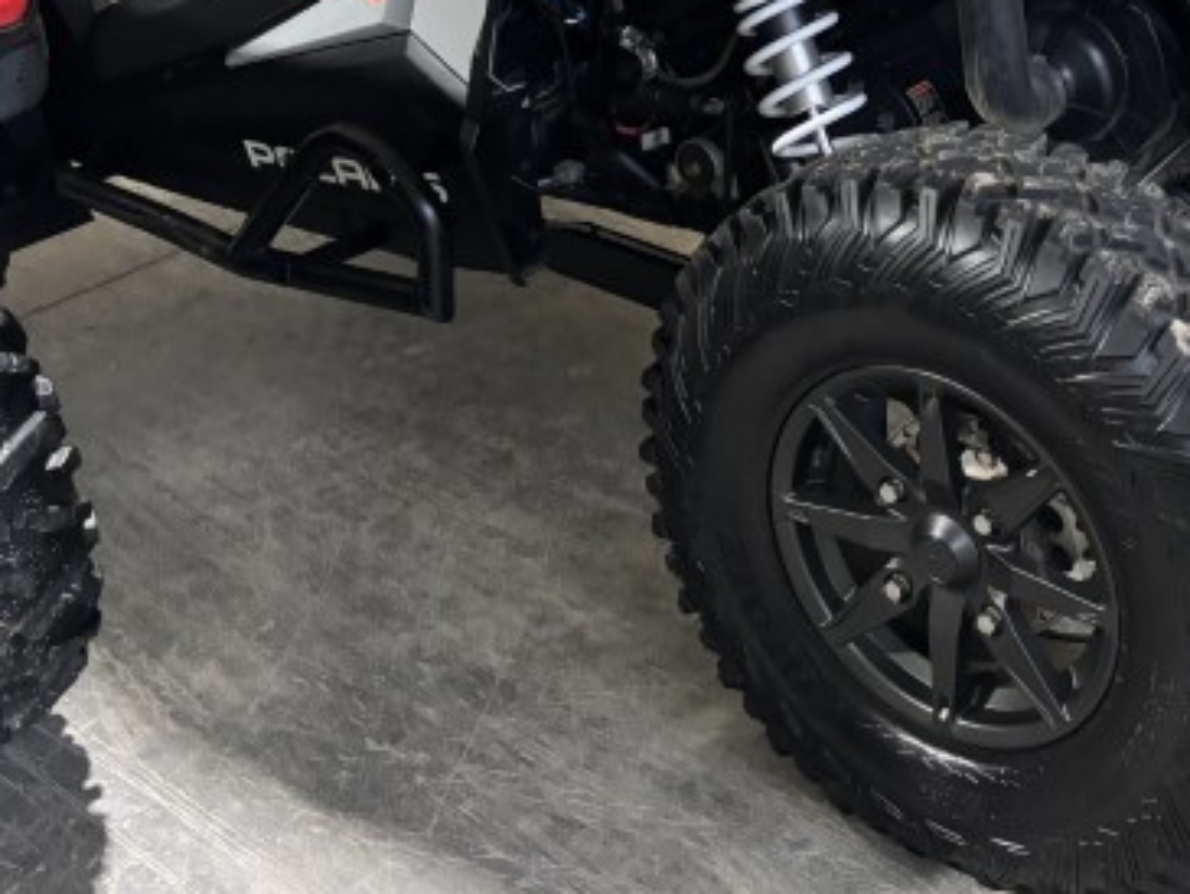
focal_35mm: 57
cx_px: 851
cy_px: -3
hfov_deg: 33.3
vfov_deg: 24.5
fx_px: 1960
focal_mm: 5.96
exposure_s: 1/60
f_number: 1.6
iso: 500
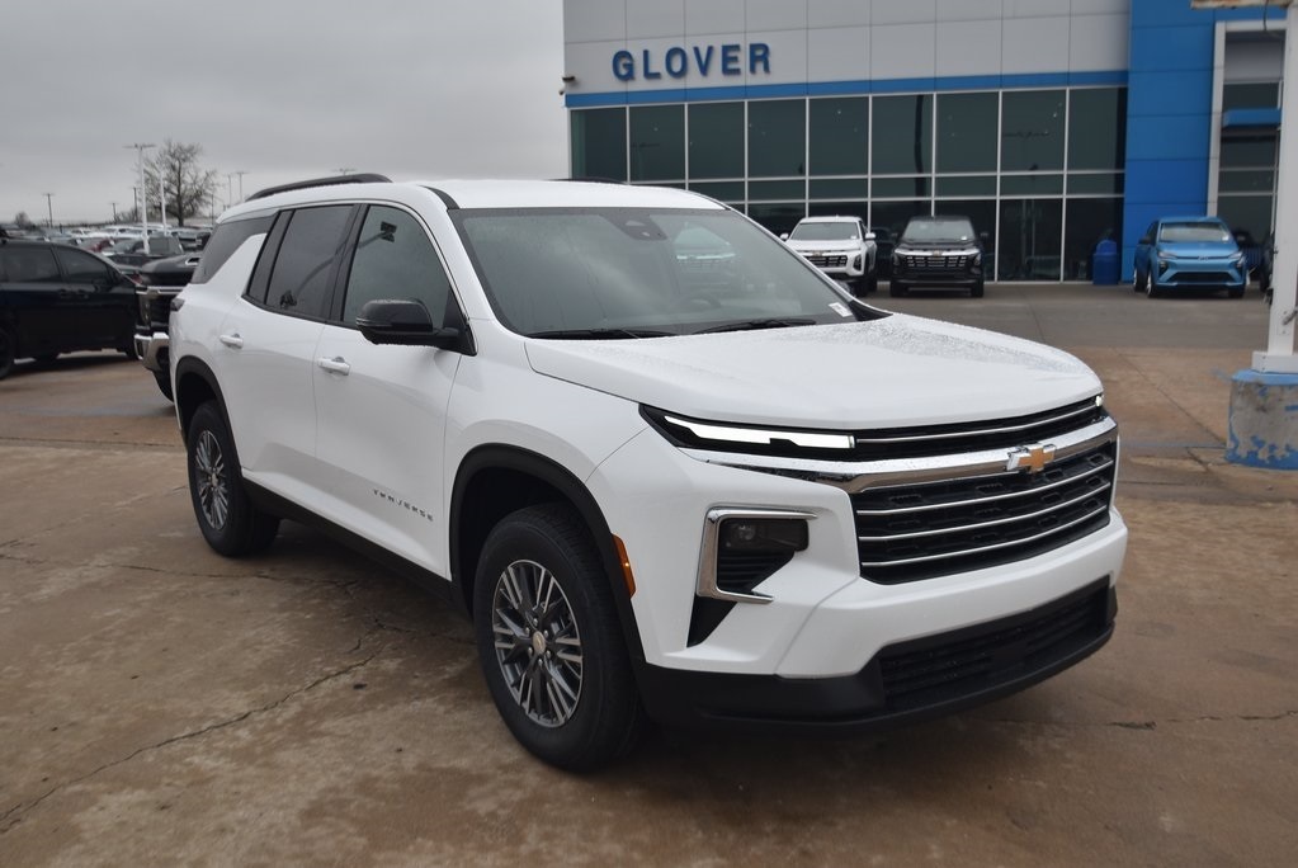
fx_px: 1137
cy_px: 434
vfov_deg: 41.8
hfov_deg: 59.4
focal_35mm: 32
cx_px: 649
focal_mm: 21
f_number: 4.5
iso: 100
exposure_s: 1/640
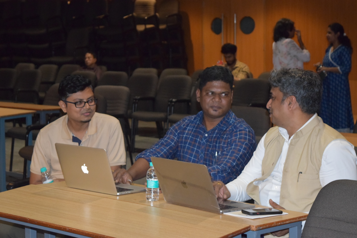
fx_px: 818
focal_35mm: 82
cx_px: 178
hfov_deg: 24.6
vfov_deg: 16.6
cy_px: 119
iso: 3200
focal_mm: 55
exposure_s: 1/60
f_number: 5.6
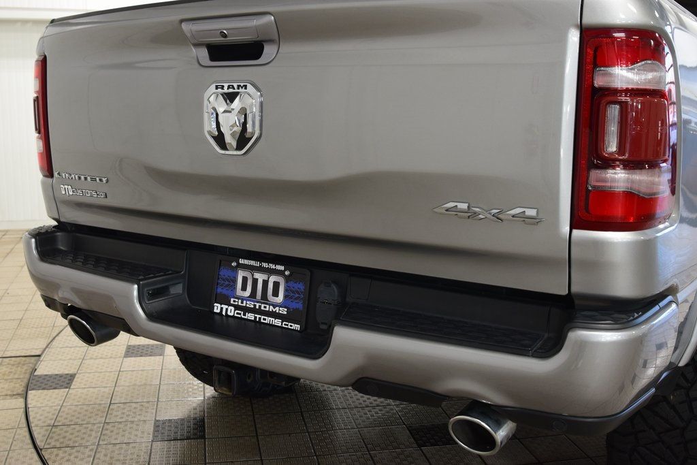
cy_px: 232
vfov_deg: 36.9
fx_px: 697
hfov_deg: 53.1
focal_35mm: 36
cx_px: 348
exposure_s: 1/15
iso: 640
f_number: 6.3
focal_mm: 24
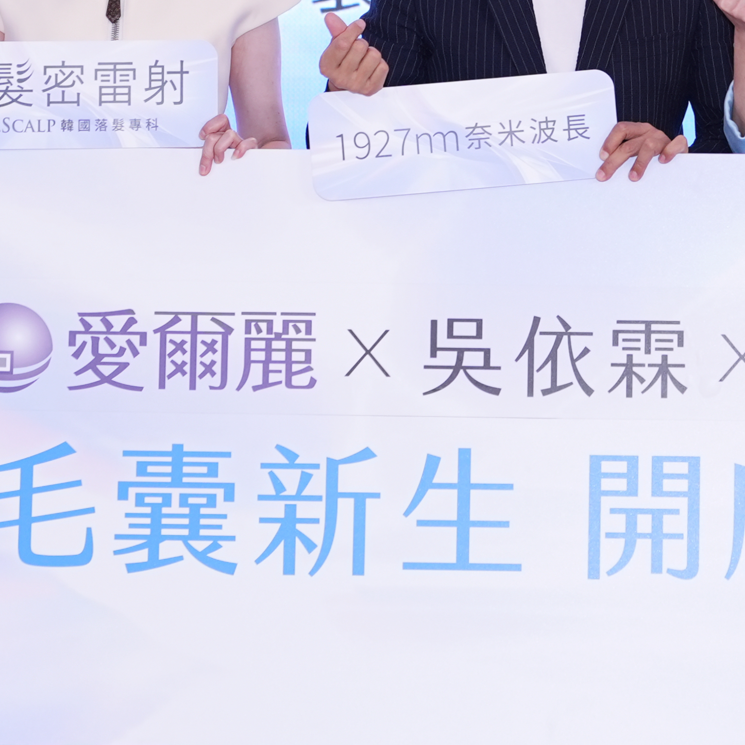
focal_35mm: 216
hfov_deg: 8.1
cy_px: 228
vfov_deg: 8.1
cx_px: 709
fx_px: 5259
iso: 400
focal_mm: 65
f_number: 2
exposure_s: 1/250
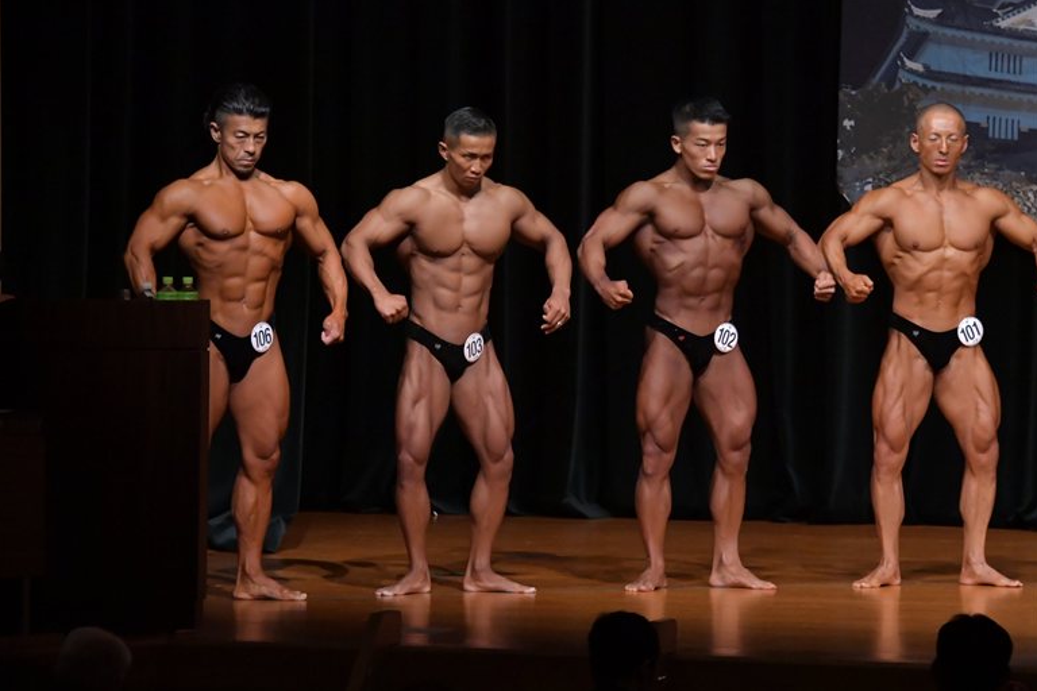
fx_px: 6970
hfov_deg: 8.5
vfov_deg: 5.7
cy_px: 344
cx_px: 518
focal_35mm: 242
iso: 5000
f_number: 5.6
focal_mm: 160
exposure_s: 1/400
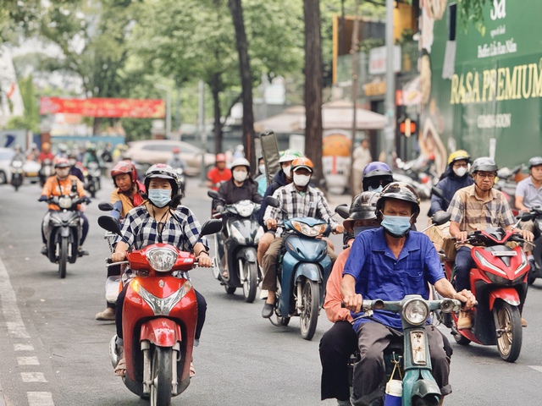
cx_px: 271
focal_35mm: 120
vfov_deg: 12.3
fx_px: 1879
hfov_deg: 16.4
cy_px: 203
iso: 80
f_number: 2.8
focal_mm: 15.66
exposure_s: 1/99
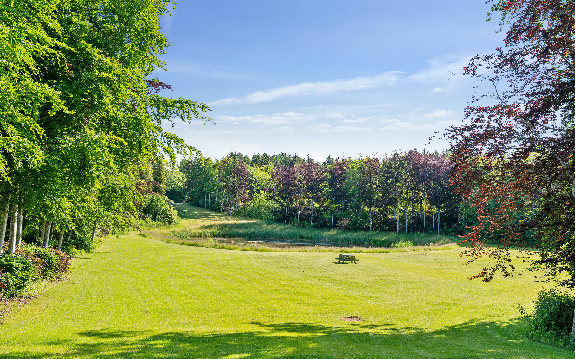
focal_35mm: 33
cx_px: 288
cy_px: 171
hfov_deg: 58.1
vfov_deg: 38.3
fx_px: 517
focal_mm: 32
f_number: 4.5
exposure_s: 1/320
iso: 160
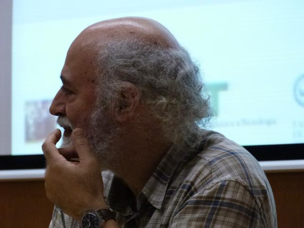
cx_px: 152
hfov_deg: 6.5
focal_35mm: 304
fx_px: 2670
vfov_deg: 4.9
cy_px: 114
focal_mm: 54.7
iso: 800
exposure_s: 1/30
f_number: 4
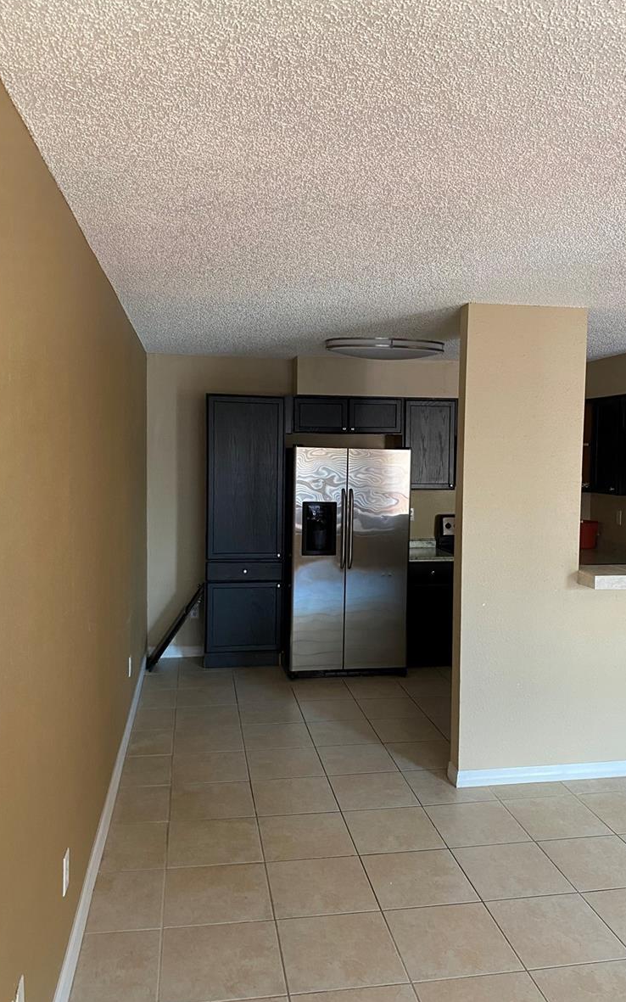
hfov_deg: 44.5
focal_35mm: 28
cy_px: 501
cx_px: 342
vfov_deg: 66.5
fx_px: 764
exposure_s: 1/60
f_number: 1.8
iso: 200
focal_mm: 4.25
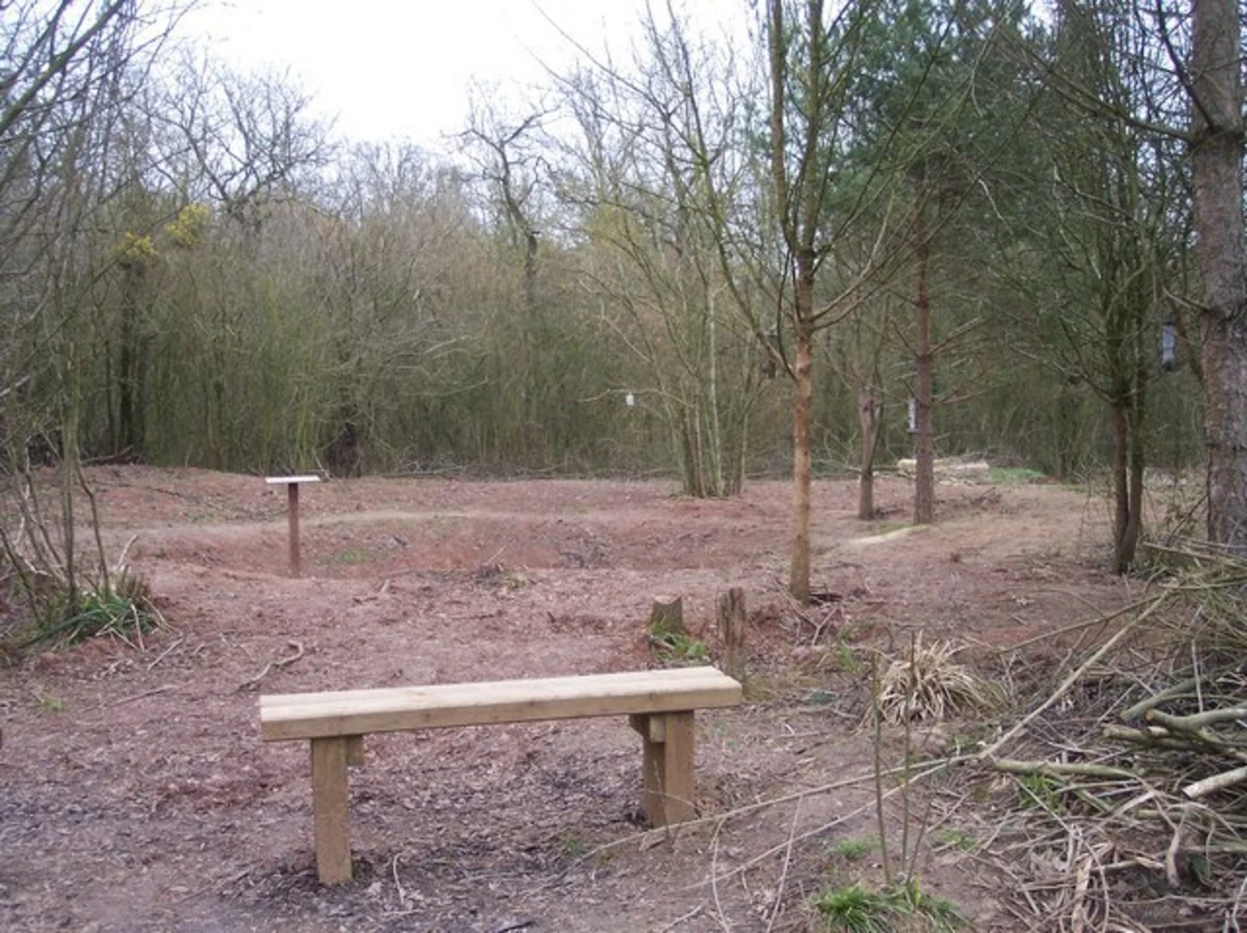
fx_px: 1368
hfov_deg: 49.0
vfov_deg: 37.7
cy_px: 466
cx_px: 624
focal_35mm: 38
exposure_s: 1/180
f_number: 2.8
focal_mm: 8
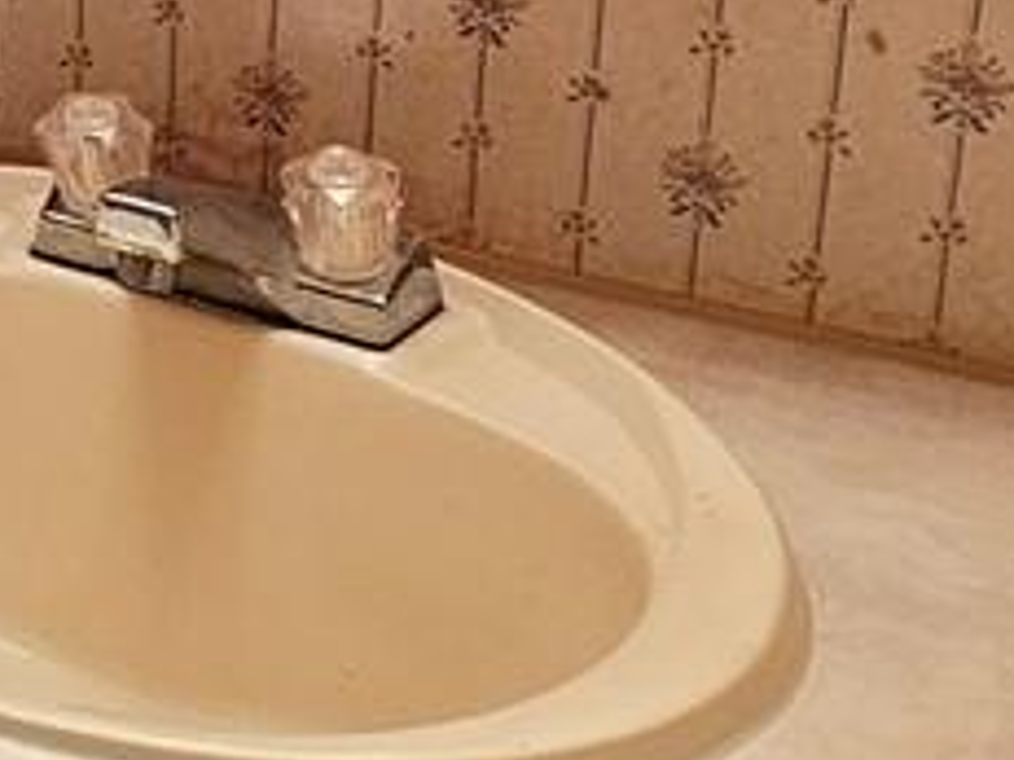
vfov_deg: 15.4
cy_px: -286
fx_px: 2635
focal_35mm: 90
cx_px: -1137
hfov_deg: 15.9
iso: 160
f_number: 2.2
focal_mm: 2.2
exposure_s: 1/60
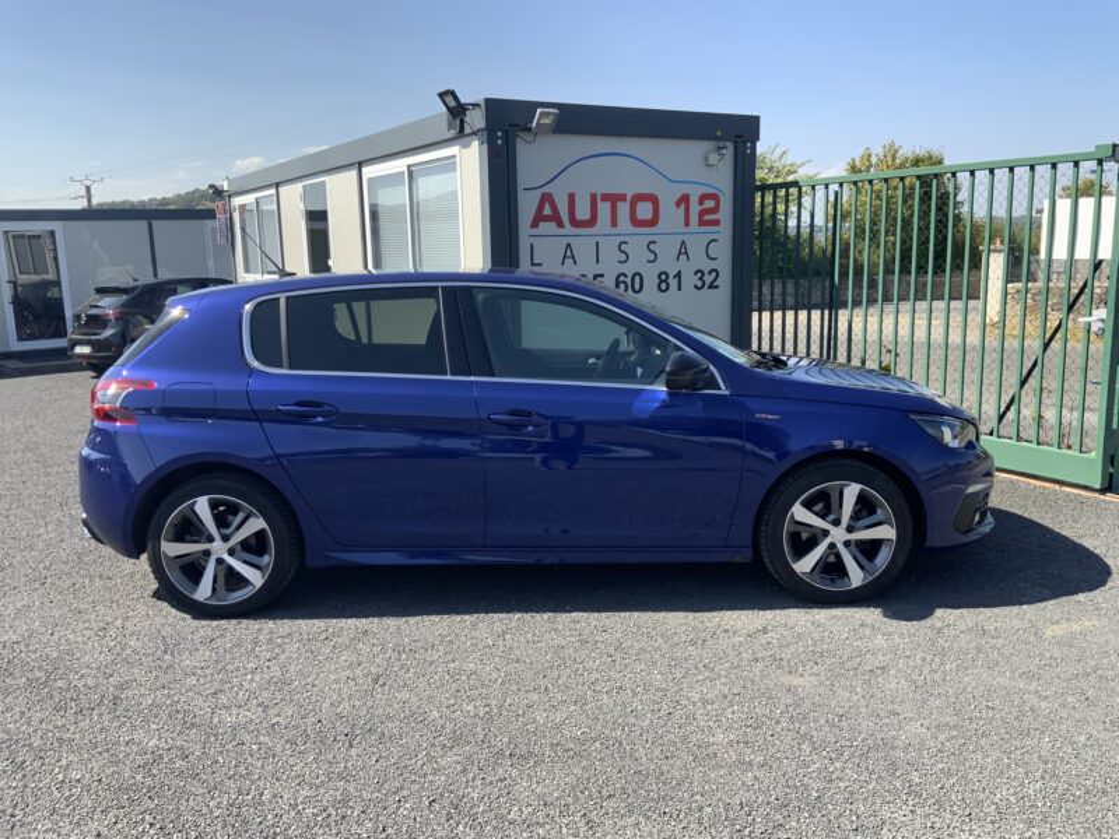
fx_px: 937
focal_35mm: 29
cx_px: 560
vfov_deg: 48.2
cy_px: 420
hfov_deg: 61.7
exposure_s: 1/1144
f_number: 1.8
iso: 16
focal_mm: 3
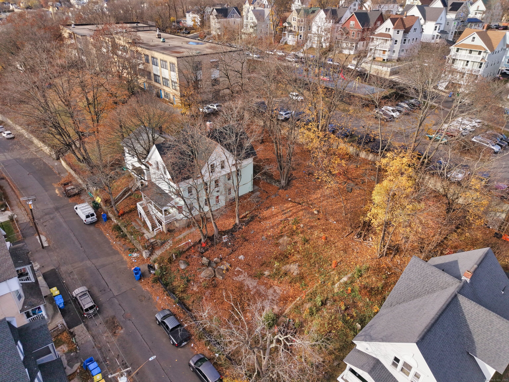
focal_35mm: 24
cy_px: 191
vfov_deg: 56.8
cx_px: 254
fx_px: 353
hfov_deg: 71.6
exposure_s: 1/2000
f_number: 1.8
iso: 250
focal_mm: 8.7
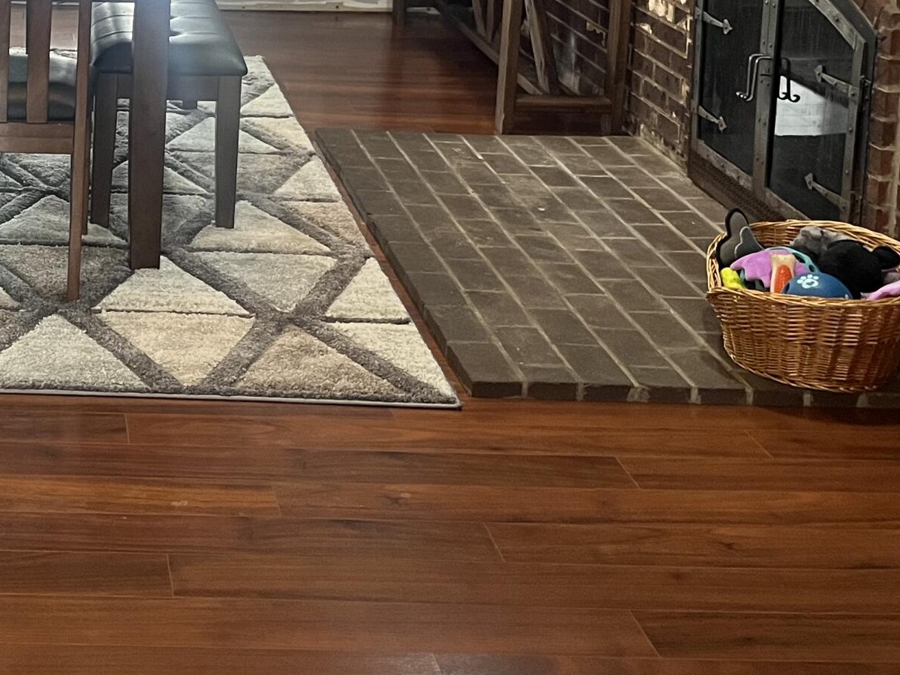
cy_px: -59
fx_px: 1690
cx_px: 60
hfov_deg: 28.5
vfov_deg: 21.5
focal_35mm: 65
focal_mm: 5.1
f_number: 1.6
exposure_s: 1/60
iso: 200
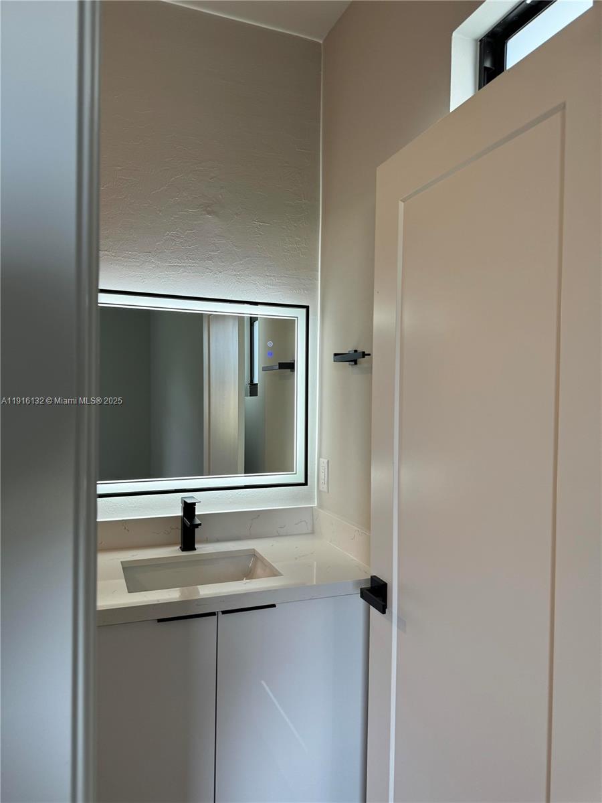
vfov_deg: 71.6
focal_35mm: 24
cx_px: 301
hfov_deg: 56.8
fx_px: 557
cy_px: 402
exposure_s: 1/120
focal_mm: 6.76
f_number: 1.78
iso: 125
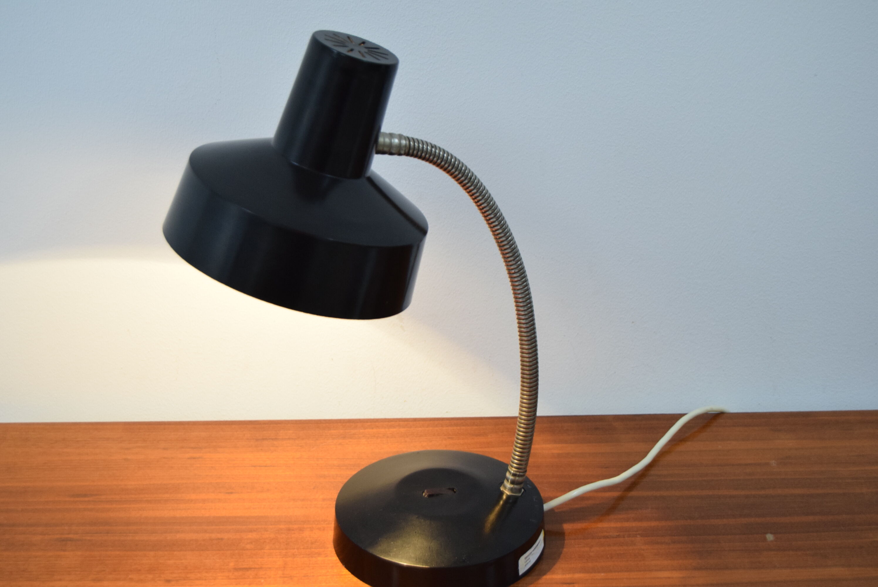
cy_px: 294
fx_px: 1684
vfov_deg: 19.8
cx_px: 439
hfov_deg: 29.2
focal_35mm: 69
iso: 1600
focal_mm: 46
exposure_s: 1/80
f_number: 5.3
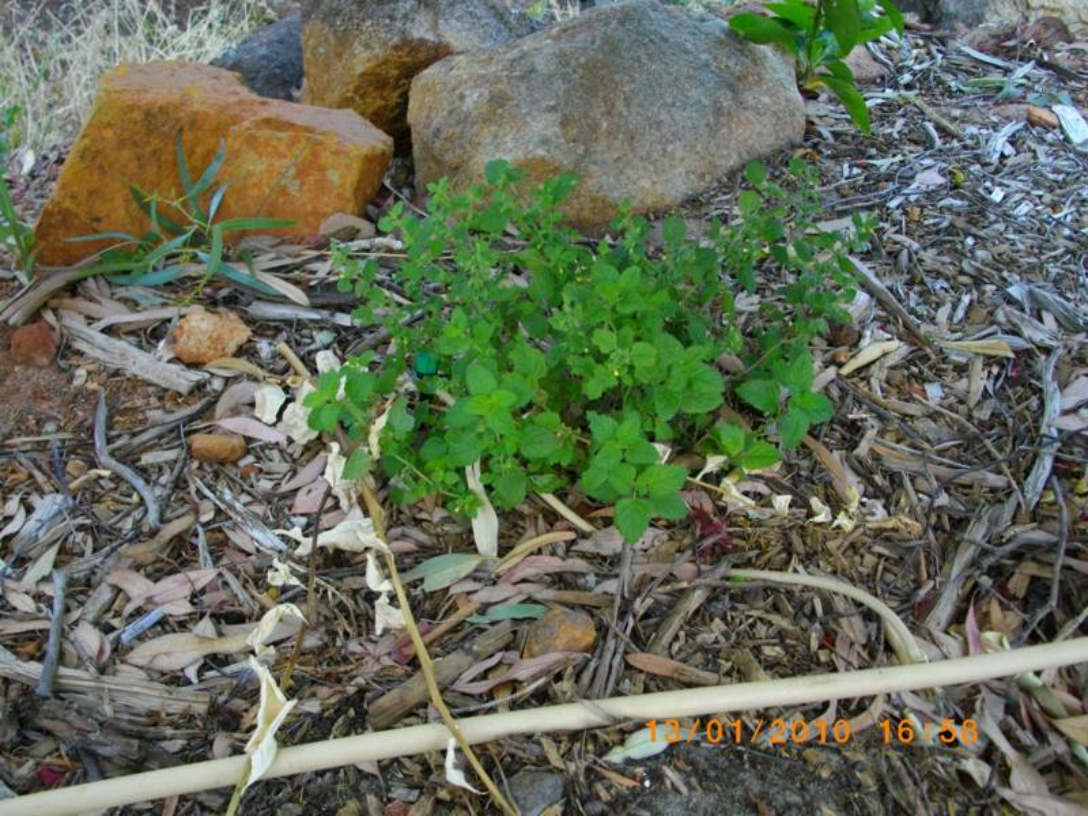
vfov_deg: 36.0
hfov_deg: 46.8
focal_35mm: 40
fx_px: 1257
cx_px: 544
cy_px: 408
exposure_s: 1/50
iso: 279
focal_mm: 7.1
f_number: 3.2
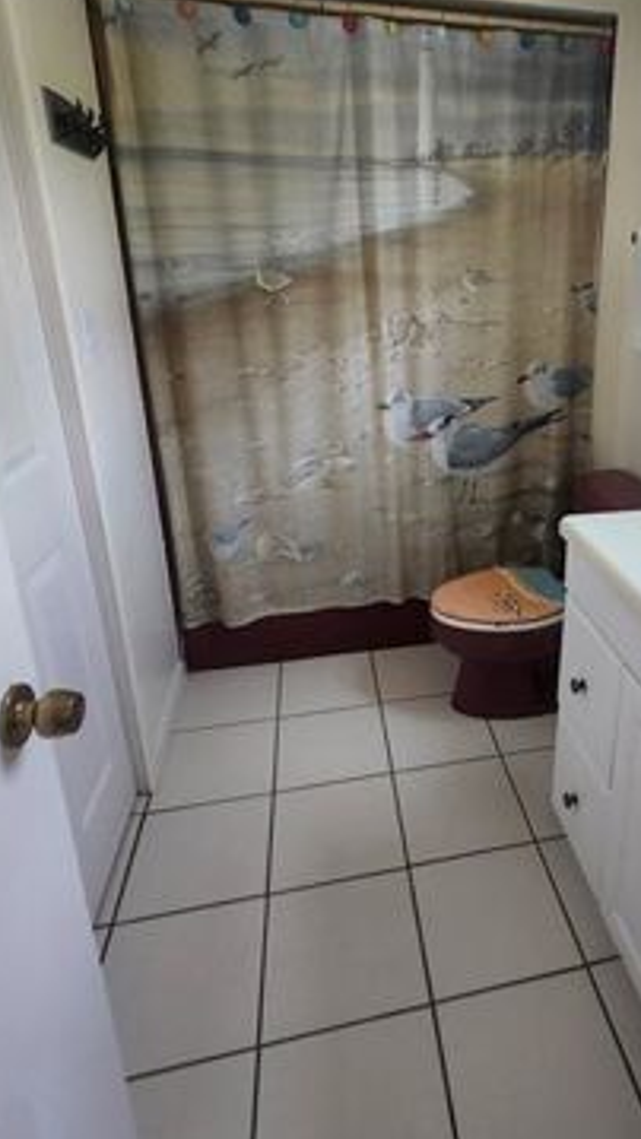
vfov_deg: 83.4
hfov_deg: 51.1
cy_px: 492
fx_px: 634
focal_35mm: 21
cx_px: 490
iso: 125
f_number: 2.2
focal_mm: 1.74
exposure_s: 1/60
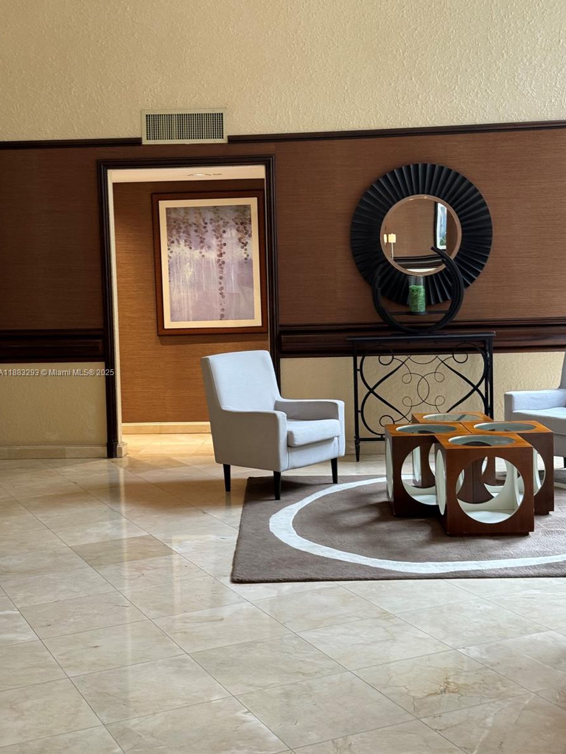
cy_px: 373
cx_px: 286
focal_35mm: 49
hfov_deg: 29.7
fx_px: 1068
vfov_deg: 38.9
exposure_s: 1/60
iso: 125
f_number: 1.78
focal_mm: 6.76
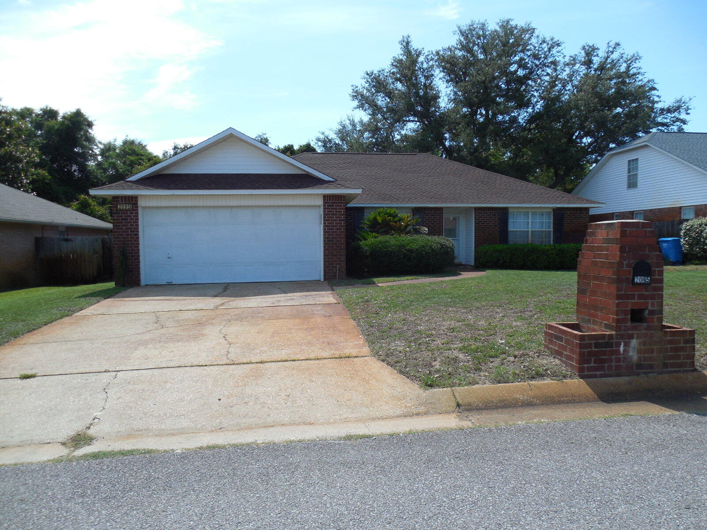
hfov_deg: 69.4
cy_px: 265
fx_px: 511
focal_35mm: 25
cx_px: 354
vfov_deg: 54.9
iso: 125
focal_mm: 4.5
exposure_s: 1/1000
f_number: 3.3
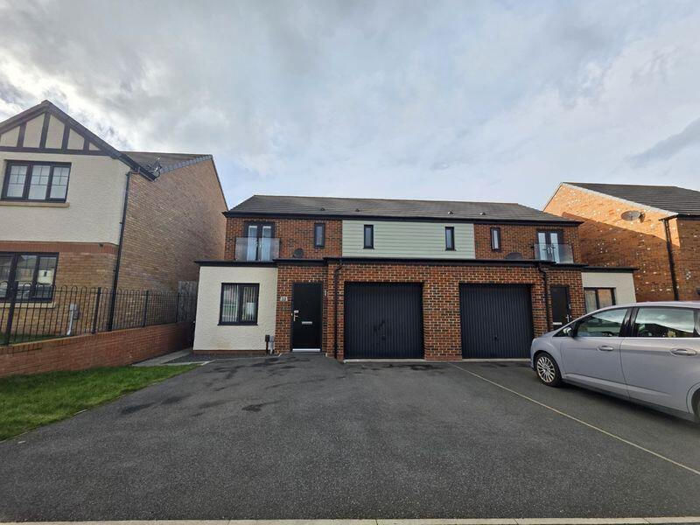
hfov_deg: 106.2
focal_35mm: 13
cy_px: 262
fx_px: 263
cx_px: 350
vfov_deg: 89.9
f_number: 1.9
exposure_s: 1/1365
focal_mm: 2.2
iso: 40
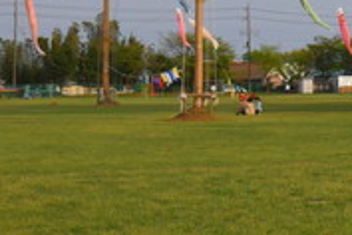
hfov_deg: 16.9
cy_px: -79
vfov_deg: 11.6
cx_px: 445
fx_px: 1119
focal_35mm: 114
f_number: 10
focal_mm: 27
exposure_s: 1/400
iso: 400
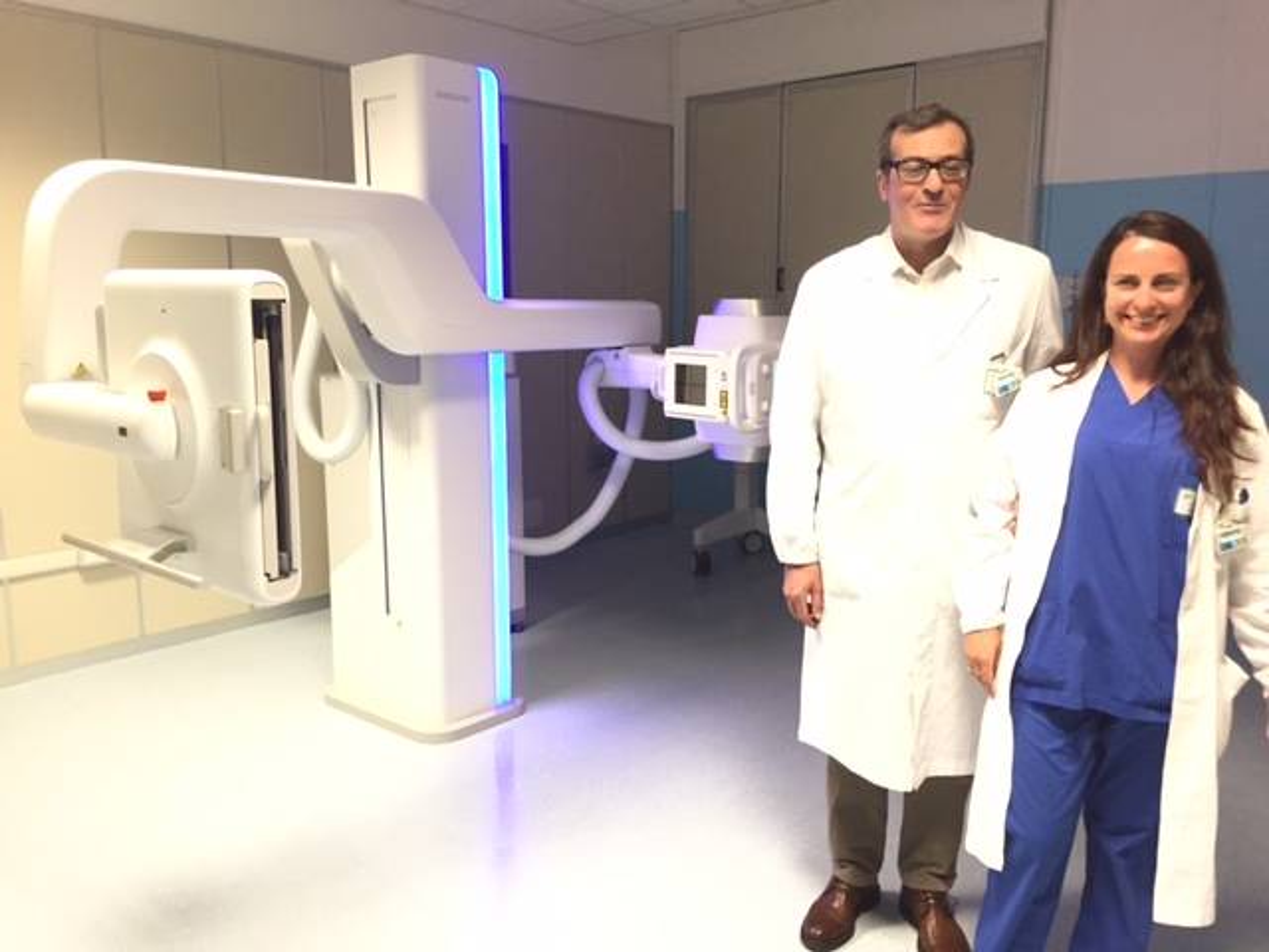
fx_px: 1063
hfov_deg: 61.7
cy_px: 476
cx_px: 634
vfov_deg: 48.2
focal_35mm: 29
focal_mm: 4.15
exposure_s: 1/33
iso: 160
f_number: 2.2
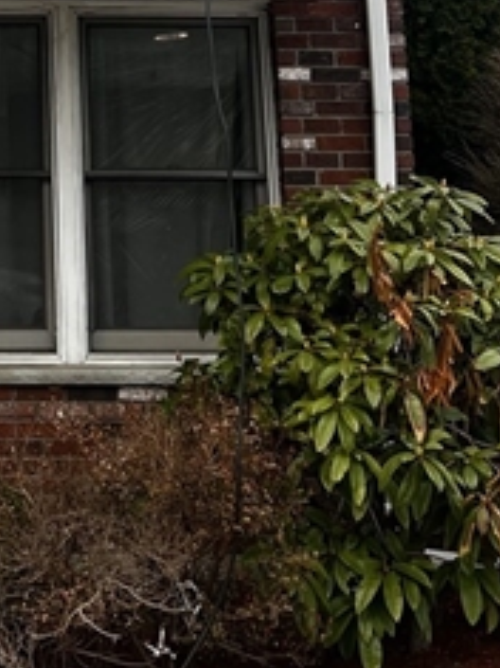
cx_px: -99
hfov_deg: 16.6
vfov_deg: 20.3
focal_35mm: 85
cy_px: -284
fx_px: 1638
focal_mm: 5.7
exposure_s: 1/502
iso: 50
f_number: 1.5
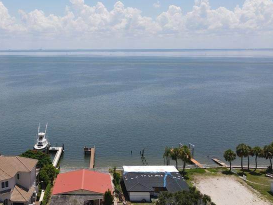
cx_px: 77
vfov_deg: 32.2
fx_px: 355
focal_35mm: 45
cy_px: 95
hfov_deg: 41.1
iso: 110
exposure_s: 1/1000
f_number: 2.8
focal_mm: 4.5
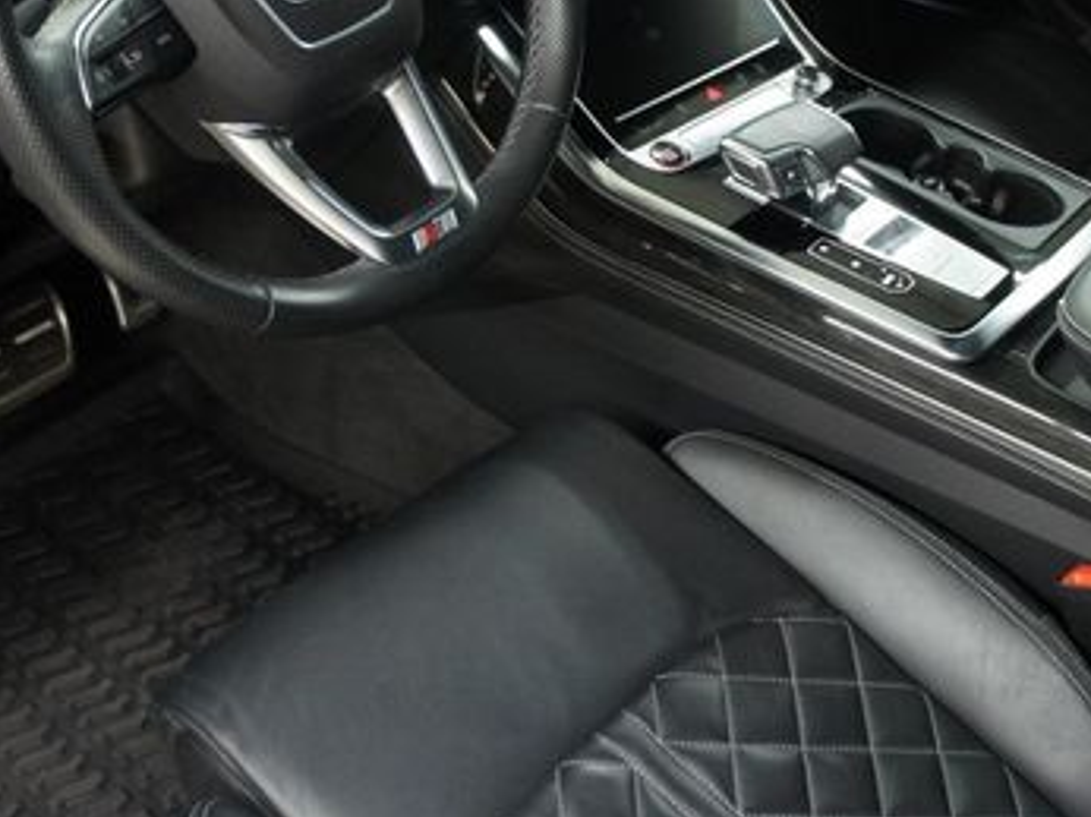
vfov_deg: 29.8
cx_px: 596
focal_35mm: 48
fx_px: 1512
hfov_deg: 39.6
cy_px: 215
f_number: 3.5
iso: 1600
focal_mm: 18
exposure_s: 1/30
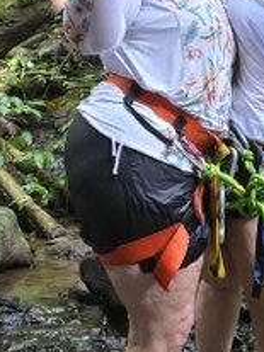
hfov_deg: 20.1
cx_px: 261
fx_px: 723
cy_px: 112
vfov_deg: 27.2
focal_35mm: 71
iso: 1000
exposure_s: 1/120
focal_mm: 6.3
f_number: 1.7
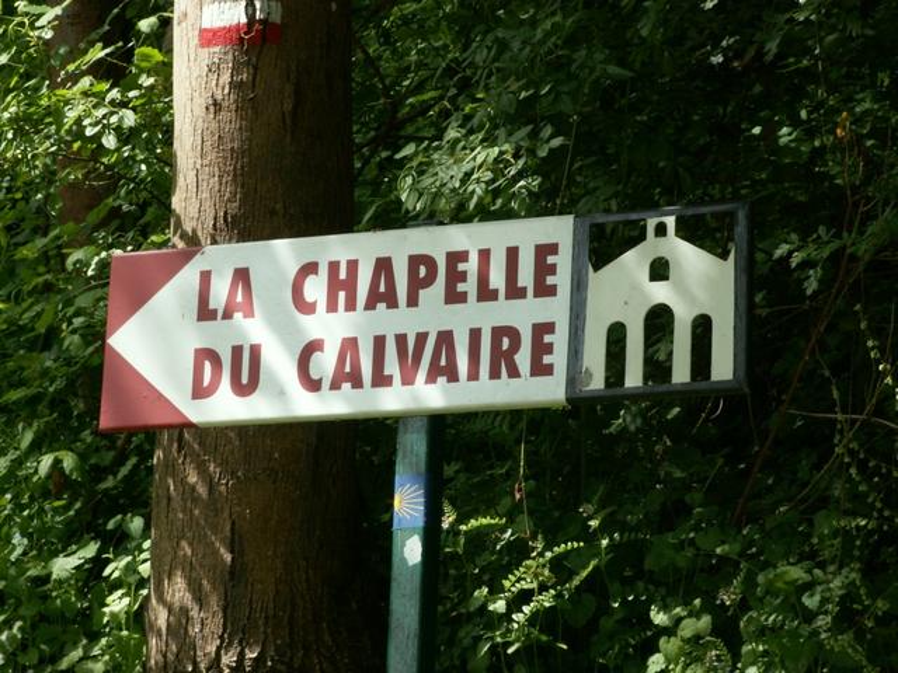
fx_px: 3632
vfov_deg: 10.6
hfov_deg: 14.1
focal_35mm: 140
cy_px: 336
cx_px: 449
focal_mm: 22.86
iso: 50
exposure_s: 1/80
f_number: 5.6
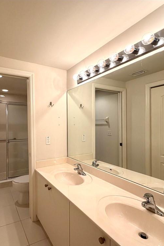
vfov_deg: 84.0
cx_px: 57
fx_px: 137
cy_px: 126
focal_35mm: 20
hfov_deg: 60.7
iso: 200
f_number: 2.2
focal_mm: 2.22
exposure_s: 1/120
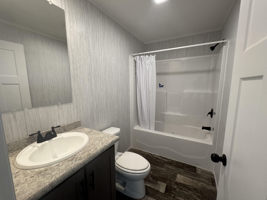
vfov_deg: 81.7
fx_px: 116
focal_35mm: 15
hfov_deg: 98.2
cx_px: 132
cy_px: 102
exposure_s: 1/120
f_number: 2.2
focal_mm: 2.22
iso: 250
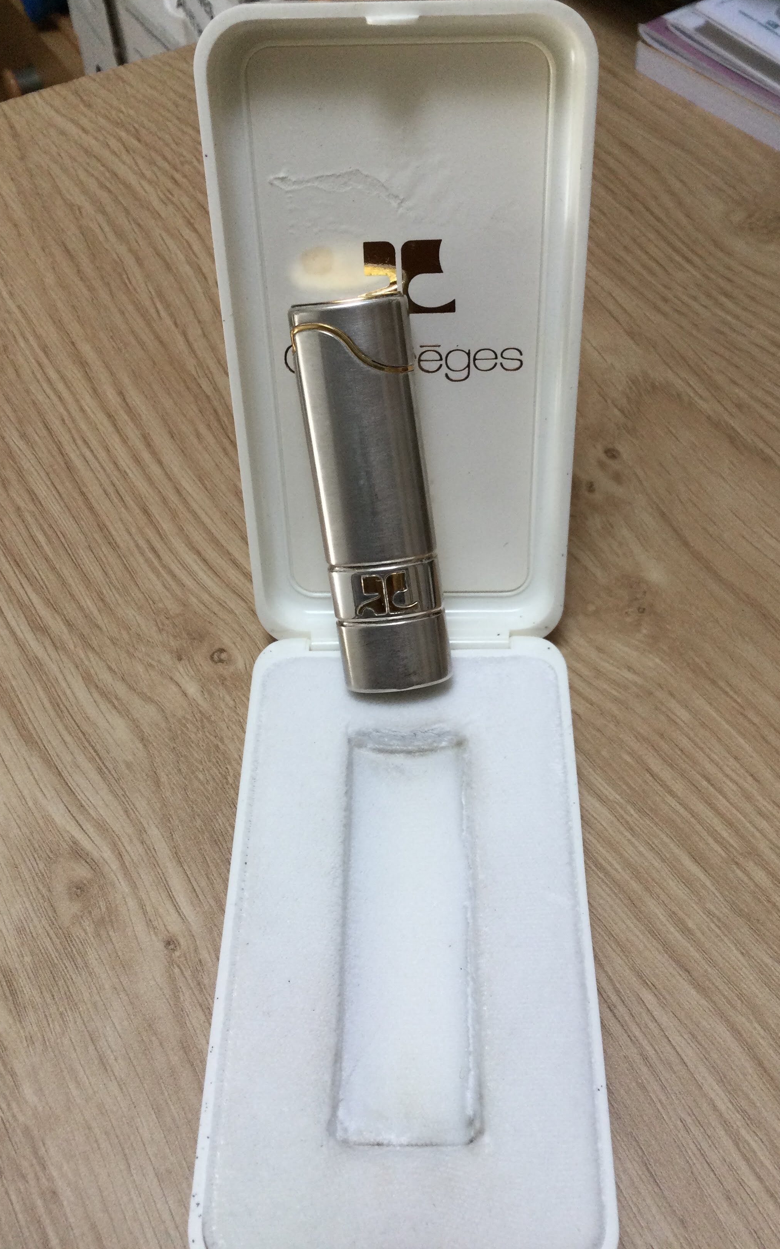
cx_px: 416
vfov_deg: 58.1
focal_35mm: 33
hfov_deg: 38.3
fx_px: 1122
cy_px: 622
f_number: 2.4
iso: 25
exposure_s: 1/33
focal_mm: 3.3
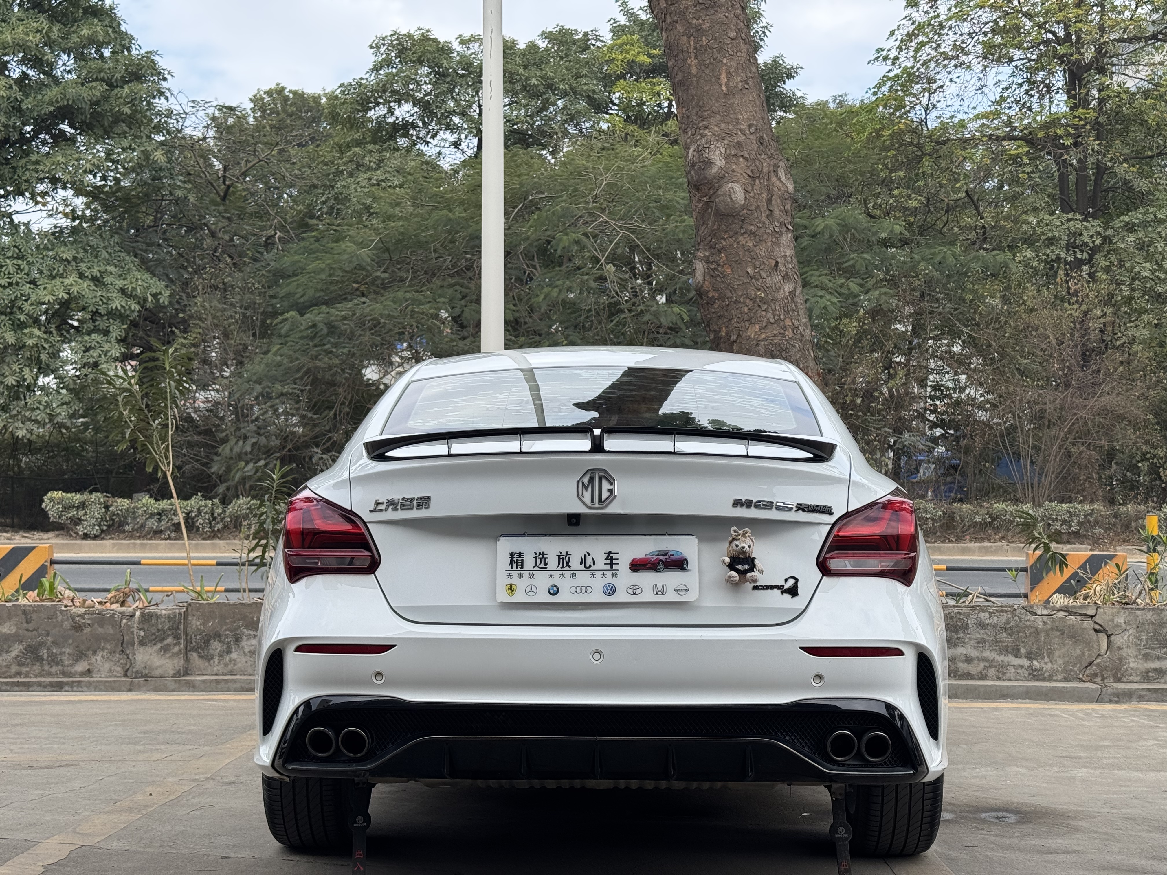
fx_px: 1618
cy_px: 438
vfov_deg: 30.3
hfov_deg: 39.7
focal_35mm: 48
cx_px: 584
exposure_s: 1/1597
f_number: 1.78
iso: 64
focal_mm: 6.76
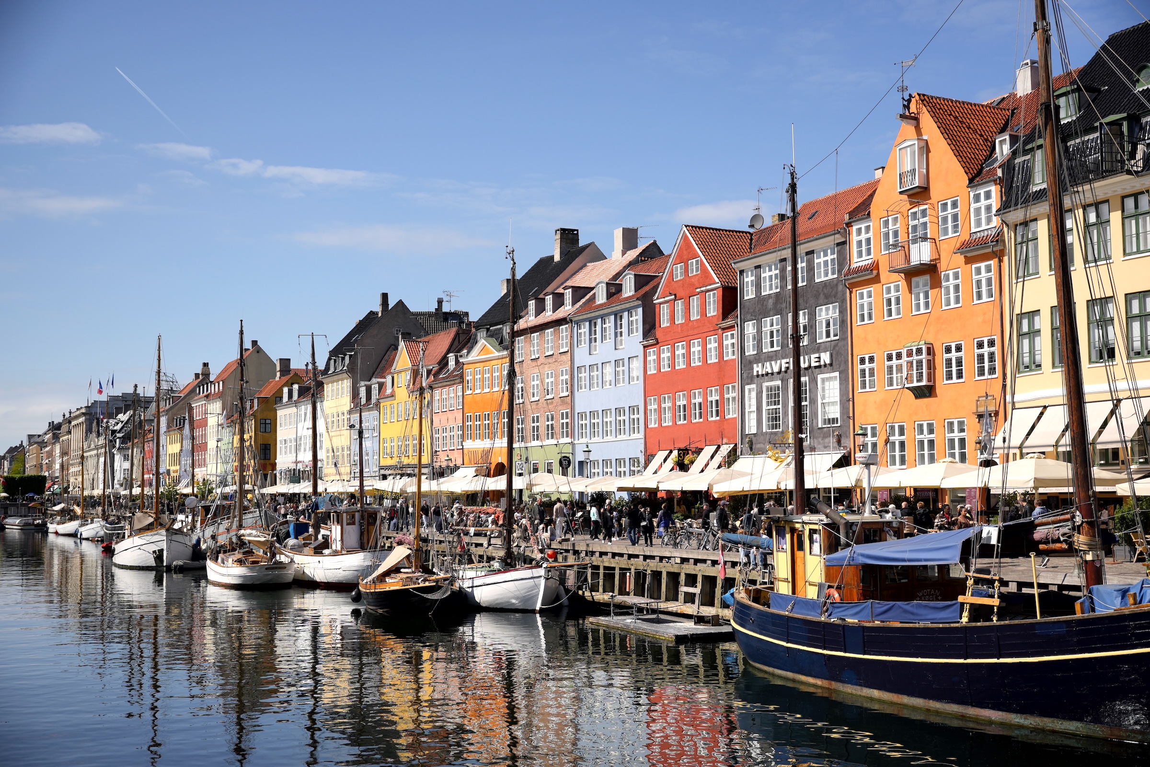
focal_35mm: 42
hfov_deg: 46.4
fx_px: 1342
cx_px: 575
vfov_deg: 31.9
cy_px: 384
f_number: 4
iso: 100
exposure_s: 1/2000
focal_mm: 42
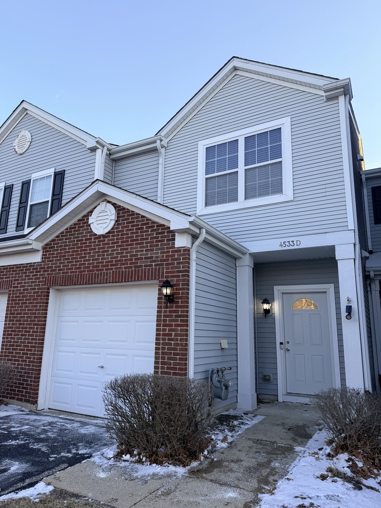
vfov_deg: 71.6
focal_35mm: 24
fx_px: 352
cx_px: 190
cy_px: 254
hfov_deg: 56.8
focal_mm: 6.76
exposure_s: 1/521
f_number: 1.78
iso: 80
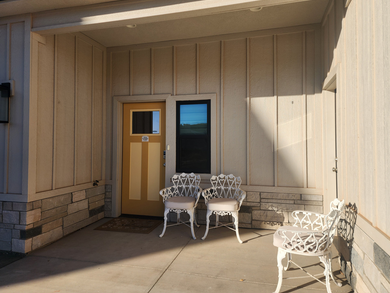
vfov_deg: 56.8
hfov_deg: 71.6
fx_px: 270
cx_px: 195
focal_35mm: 24
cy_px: 141
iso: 12
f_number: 1.8
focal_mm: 6.4
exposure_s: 1/1090
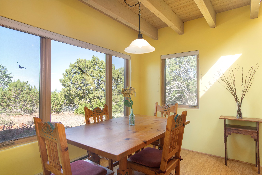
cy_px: 88
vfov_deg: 63.2
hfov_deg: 85.4
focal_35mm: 20
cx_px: 131
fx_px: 142
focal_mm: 13
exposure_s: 1/250
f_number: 7.1
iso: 400
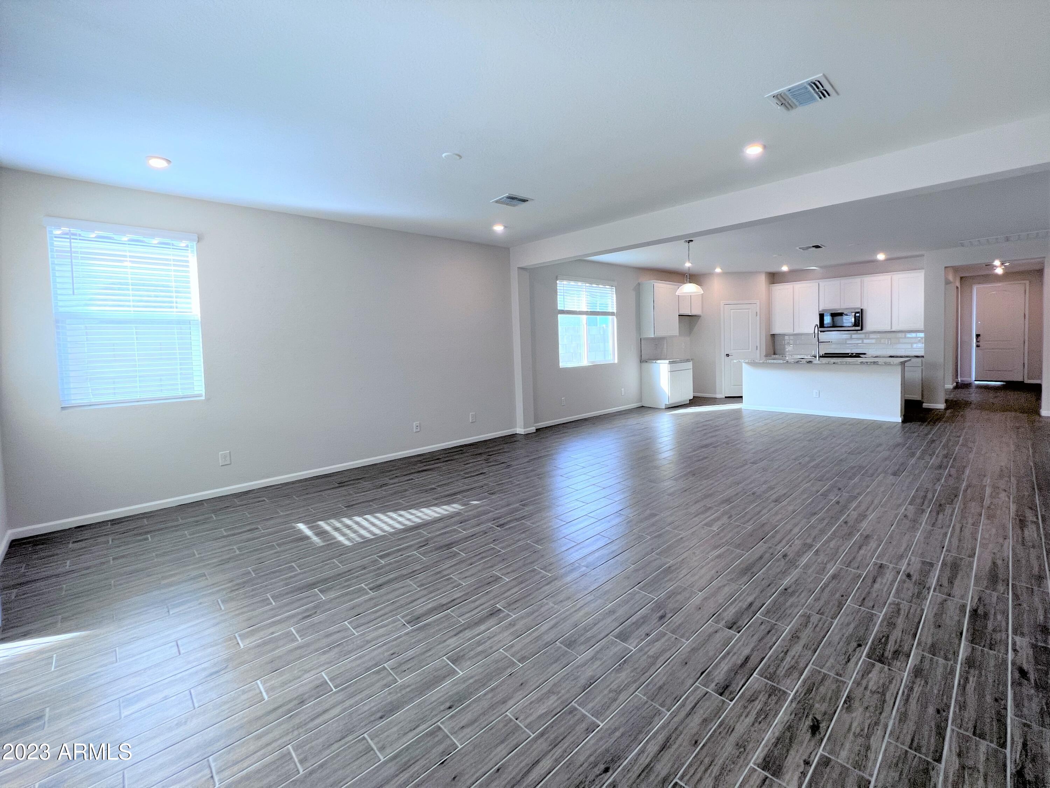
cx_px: 525
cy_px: 394
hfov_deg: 106.2
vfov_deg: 89.9
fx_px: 394
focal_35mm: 13
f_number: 1.8
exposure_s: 1/120
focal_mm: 1.57
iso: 100
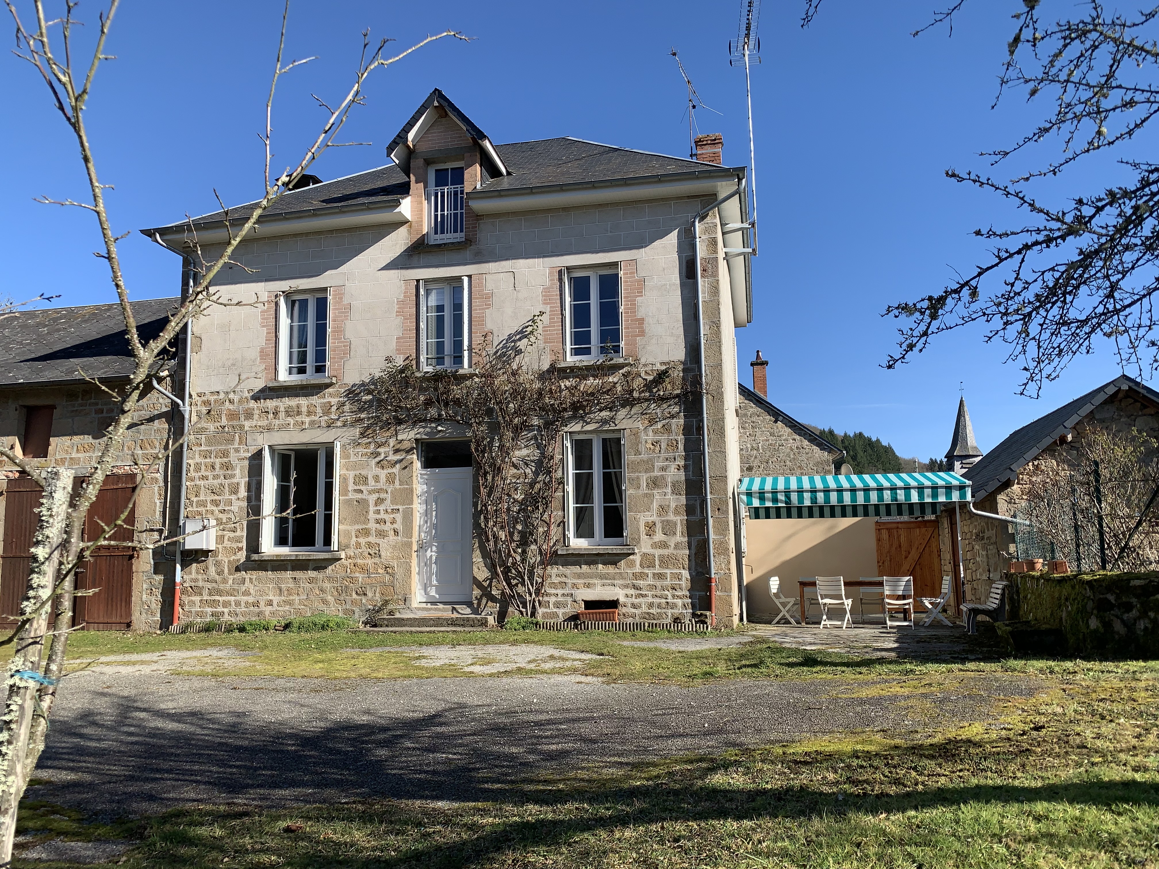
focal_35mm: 26
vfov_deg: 53.1
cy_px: 434
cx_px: 580
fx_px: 871
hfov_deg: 67.3
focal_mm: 4.25
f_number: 1.8
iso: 25
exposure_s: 1/1536
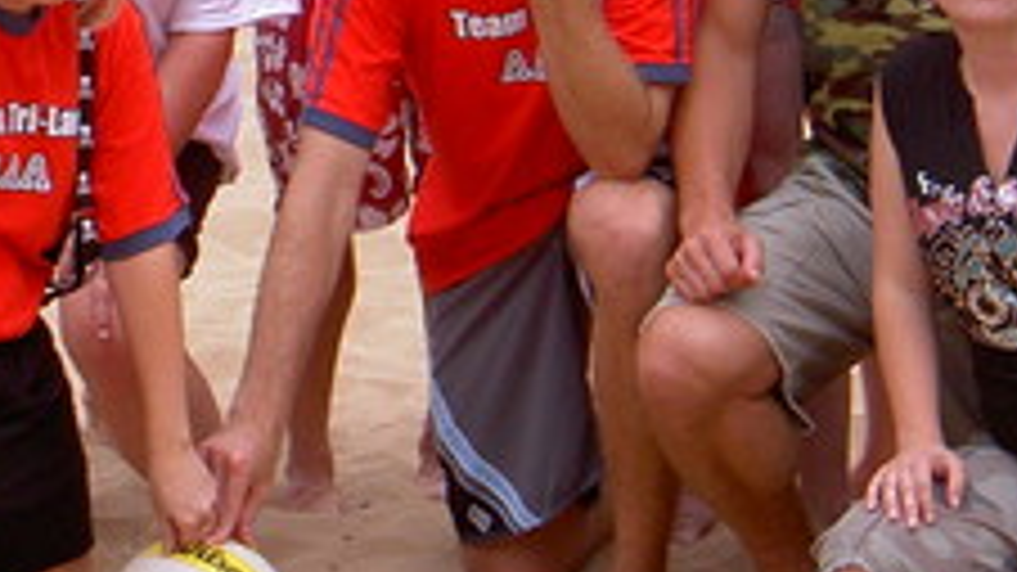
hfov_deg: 9.0
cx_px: 549
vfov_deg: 5.1
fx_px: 6444
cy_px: -27
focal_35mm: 239
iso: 100
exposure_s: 1/160
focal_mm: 14.2
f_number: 6.1
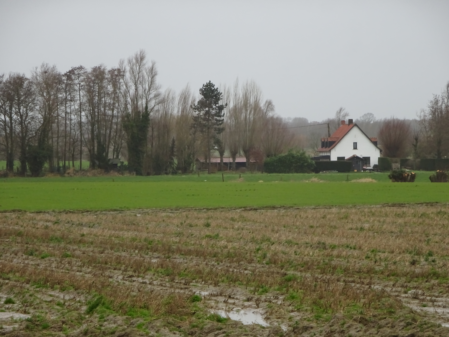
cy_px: 168
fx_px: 3100
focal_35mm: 239
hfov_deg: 8.3
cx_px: 224
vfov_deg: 6.2
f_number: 6.3
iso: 500
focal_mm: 40.86
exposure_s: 1/250
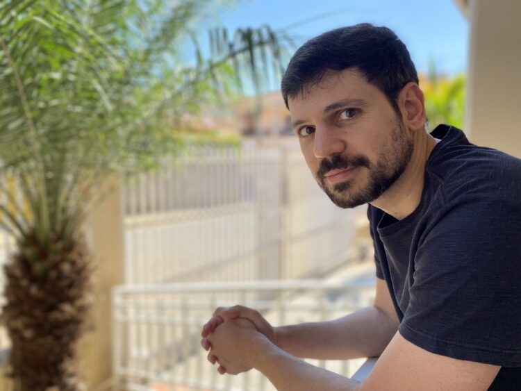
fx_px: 391
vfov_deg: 53.1
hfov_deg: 67.3
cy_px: 196
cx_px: 260
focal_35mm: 26
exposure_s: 1/573
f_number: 1.8
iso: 32
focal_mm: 4.25
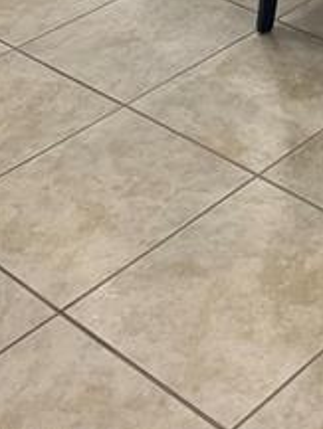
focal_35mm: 92
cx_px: 549
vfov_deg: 17.8
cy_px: -300
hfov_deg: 14.5
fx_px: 1143
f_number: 1.6
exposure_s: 1/60
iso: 64
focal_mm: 5.1
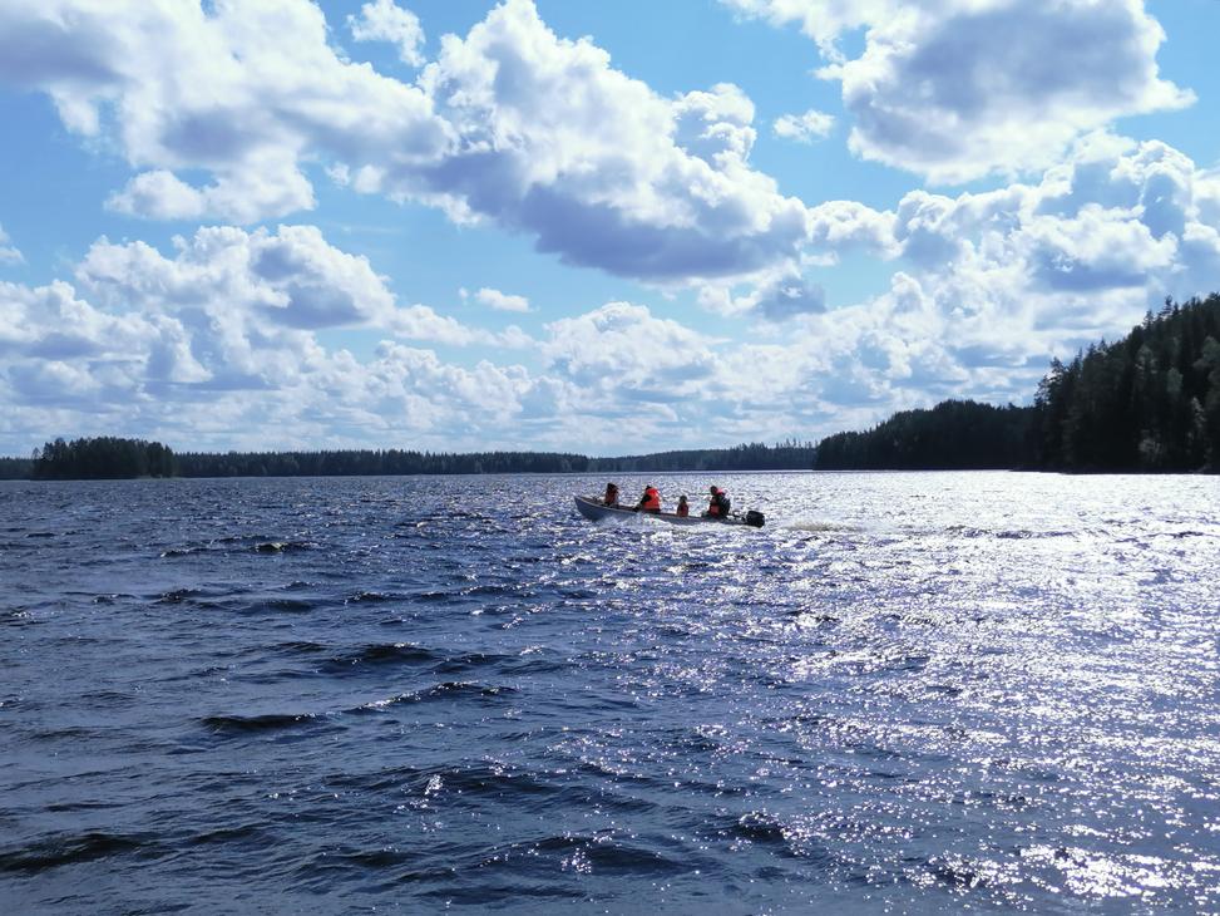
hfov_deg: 44.8
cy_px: 458
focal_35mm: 42
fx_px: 1480
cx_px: 610
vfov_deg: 34.4
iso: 50
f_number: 1.8
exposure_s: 1/4000
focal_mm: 5.3
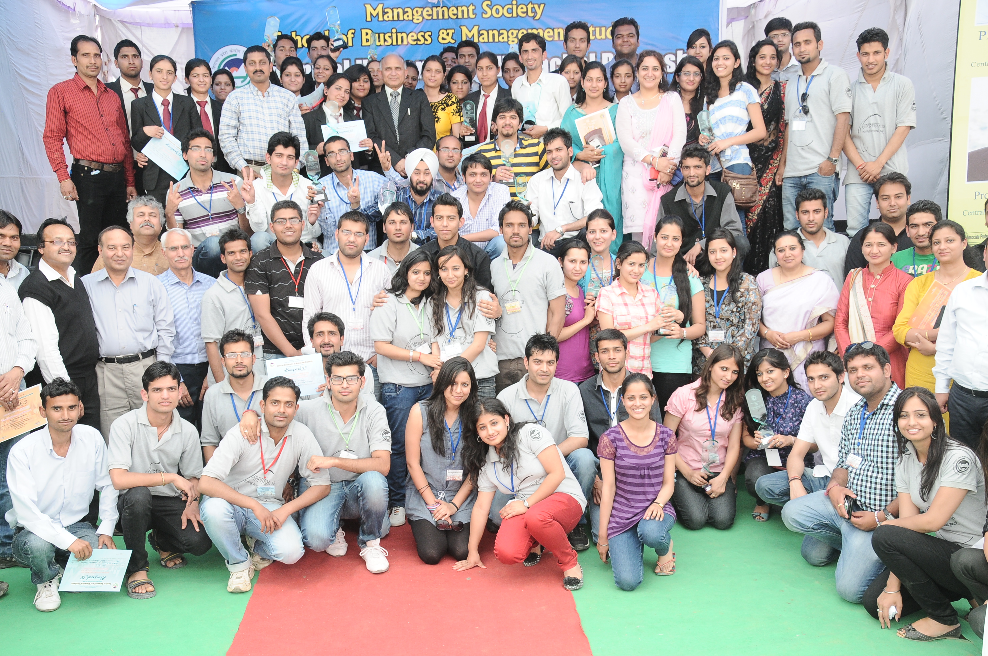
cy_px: 328
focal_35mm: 39
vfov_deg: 34.1
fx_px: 1069
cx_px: 494
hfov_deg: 49.6
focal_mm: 26
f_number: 6.3
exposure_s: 1/125
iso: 500
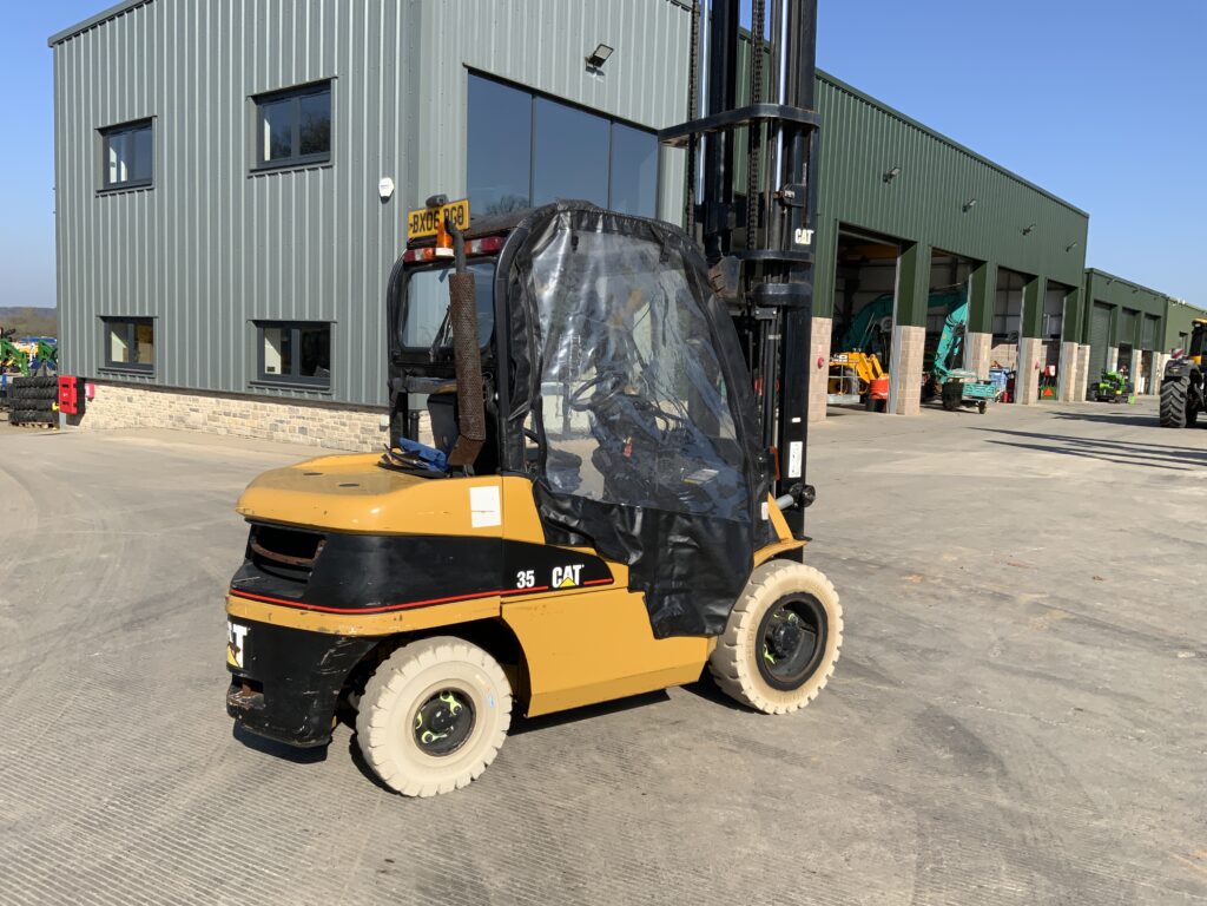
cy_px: 453
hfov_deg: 61.7
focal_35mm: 29
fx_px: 1011
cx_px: 604
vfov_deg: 48.2
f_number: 1.8
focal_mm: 3
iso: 16
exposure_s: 1/2058
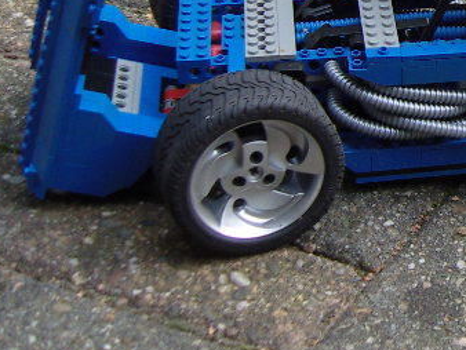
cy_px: -28
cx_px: 644
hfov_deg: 17.6
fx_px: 1388
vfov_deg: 14.1
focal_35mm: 103
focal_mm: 7.3
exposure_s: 1/80
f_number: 2.8
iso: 100
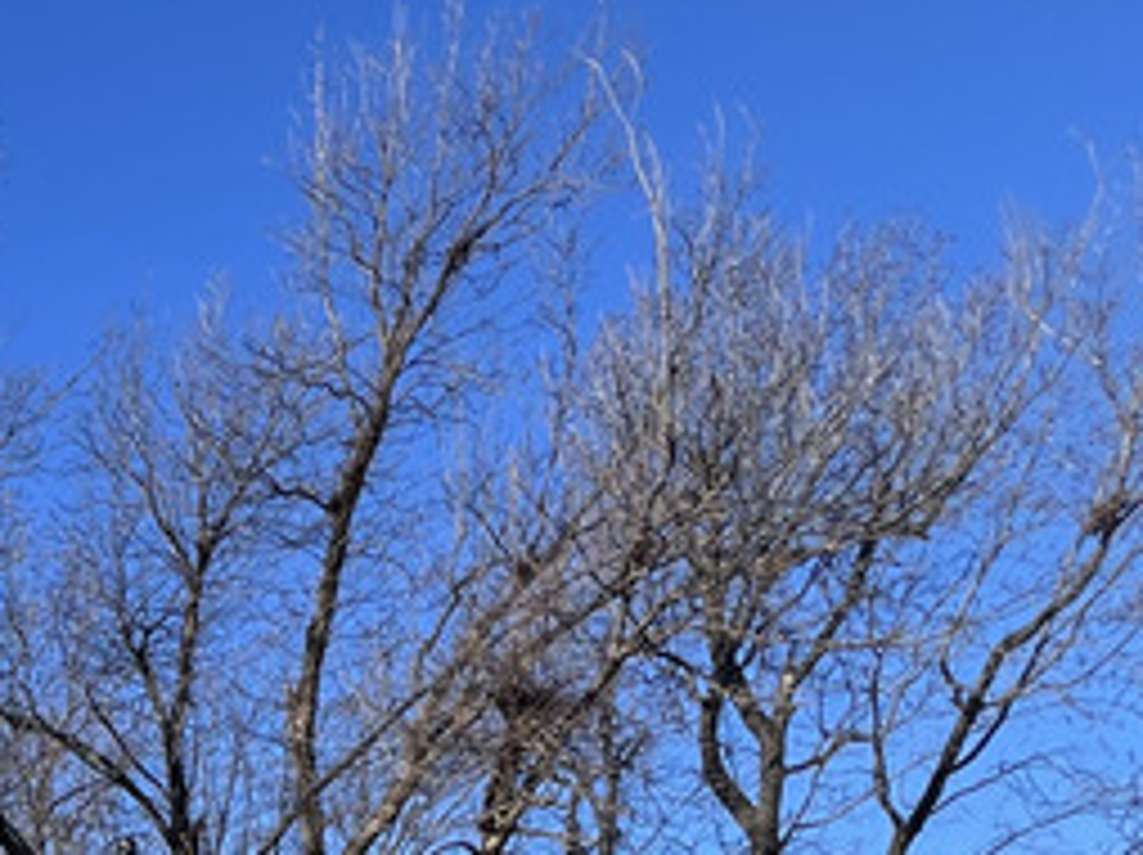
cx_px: -387
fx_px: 1353
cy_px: 1246
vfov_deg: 26.5
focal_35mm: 41
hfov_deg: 32.6
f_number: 1.8
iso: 32
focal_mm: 1.57
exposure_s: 1/779
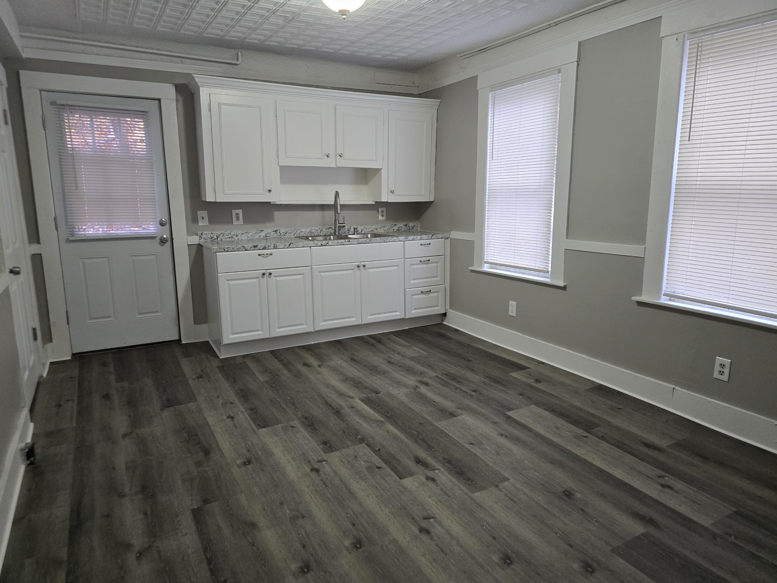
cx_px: 388
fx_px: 516
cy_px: 292
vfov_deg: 58.9
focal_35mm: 23
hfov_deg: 73.9
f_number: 1.7
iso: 500
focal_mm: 6.3
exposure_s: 1/120
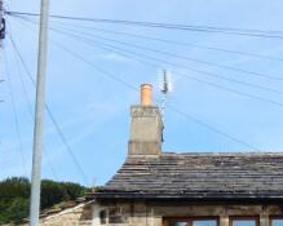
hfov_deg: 22.7
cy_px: 229
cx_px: 223
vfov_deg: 18.0
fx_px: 695
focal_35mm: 83
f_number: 3.4
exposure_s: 1/800
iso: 80
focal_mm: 5.8
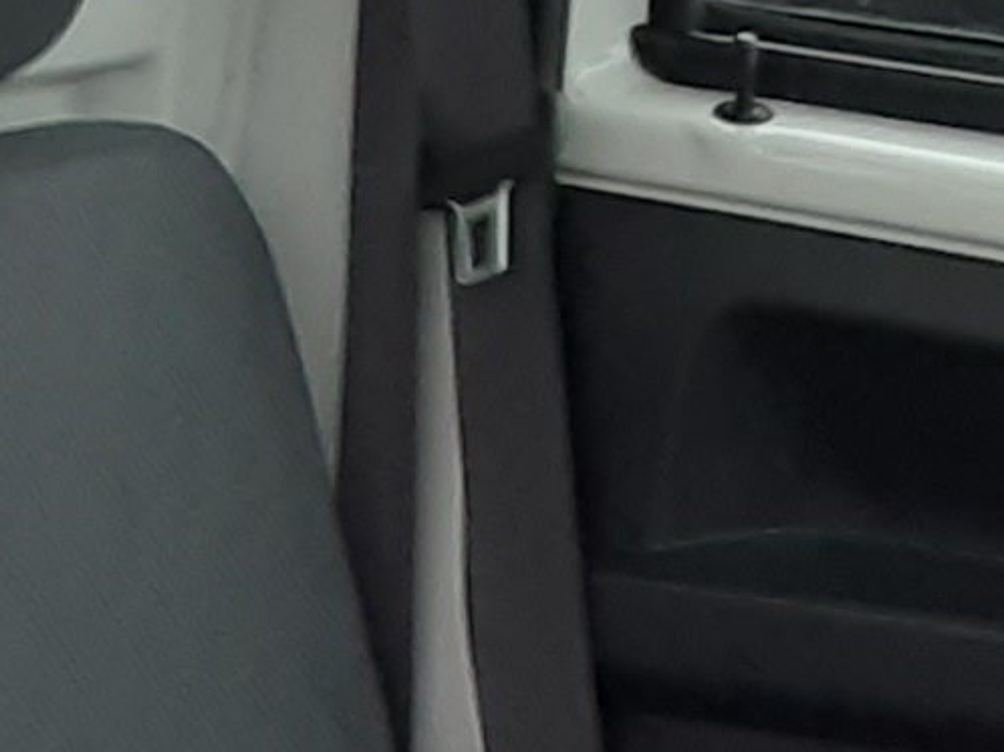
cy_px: 996
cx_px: -714
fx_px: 5131
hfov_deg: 10.6
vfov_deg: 8.3
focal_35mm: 177
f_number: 1.9
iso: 80
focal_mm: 2.91
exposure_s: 1/50
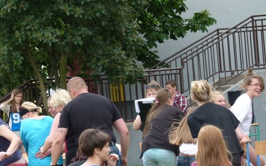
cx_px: 160
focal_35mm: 156
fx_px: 1131
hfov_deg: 13.4
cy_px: 140
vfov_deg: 8.4
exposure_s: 1/125
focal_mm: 18.2
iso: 100
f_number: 4
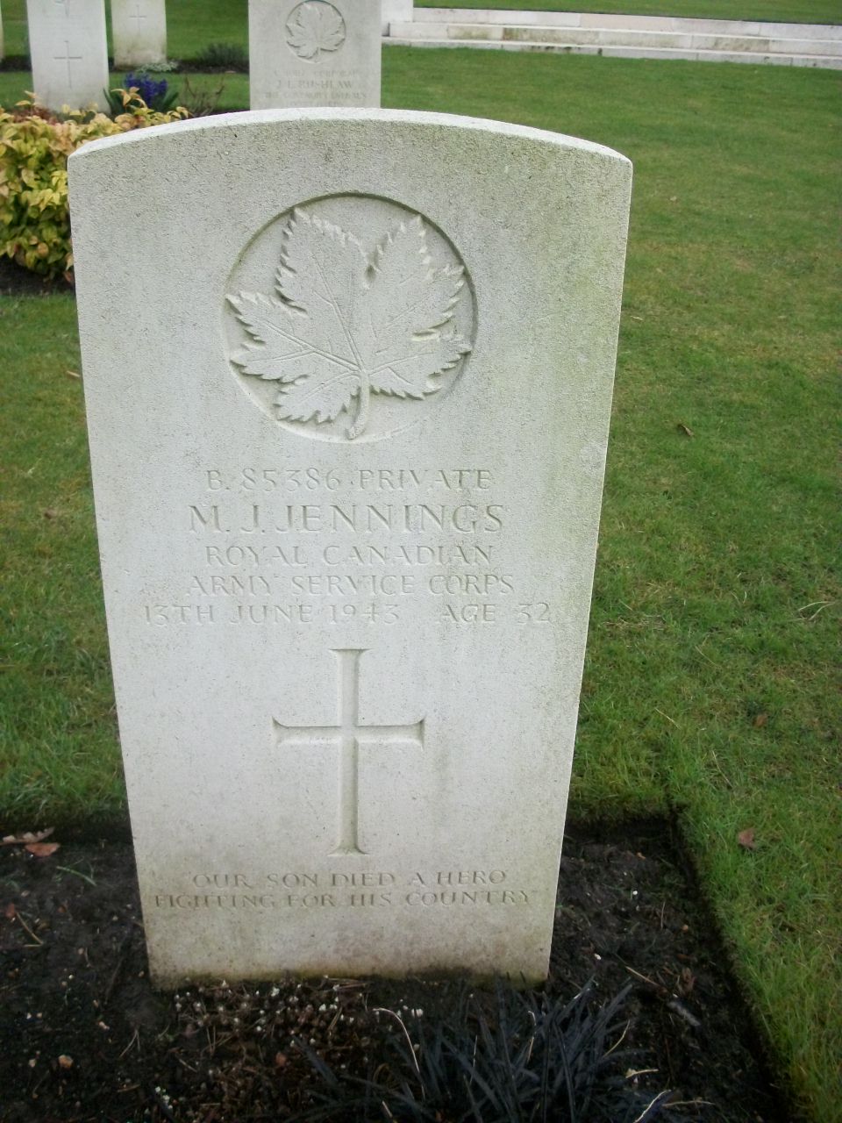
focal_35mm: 35
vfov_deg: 52.6
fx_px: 1135
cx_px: 421
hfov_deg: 40.7
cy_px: 562
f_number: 3.1
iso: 280
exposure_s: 1/500
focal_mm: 6.3
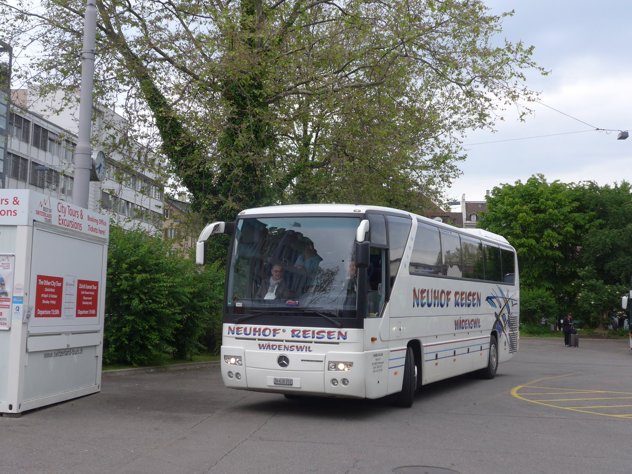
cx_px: 316
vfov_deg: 29.7
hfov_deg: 38.9
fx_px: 895
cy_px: 237
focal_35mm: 49
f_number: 3.2
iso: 80
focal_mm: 10.1
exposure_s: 1/125
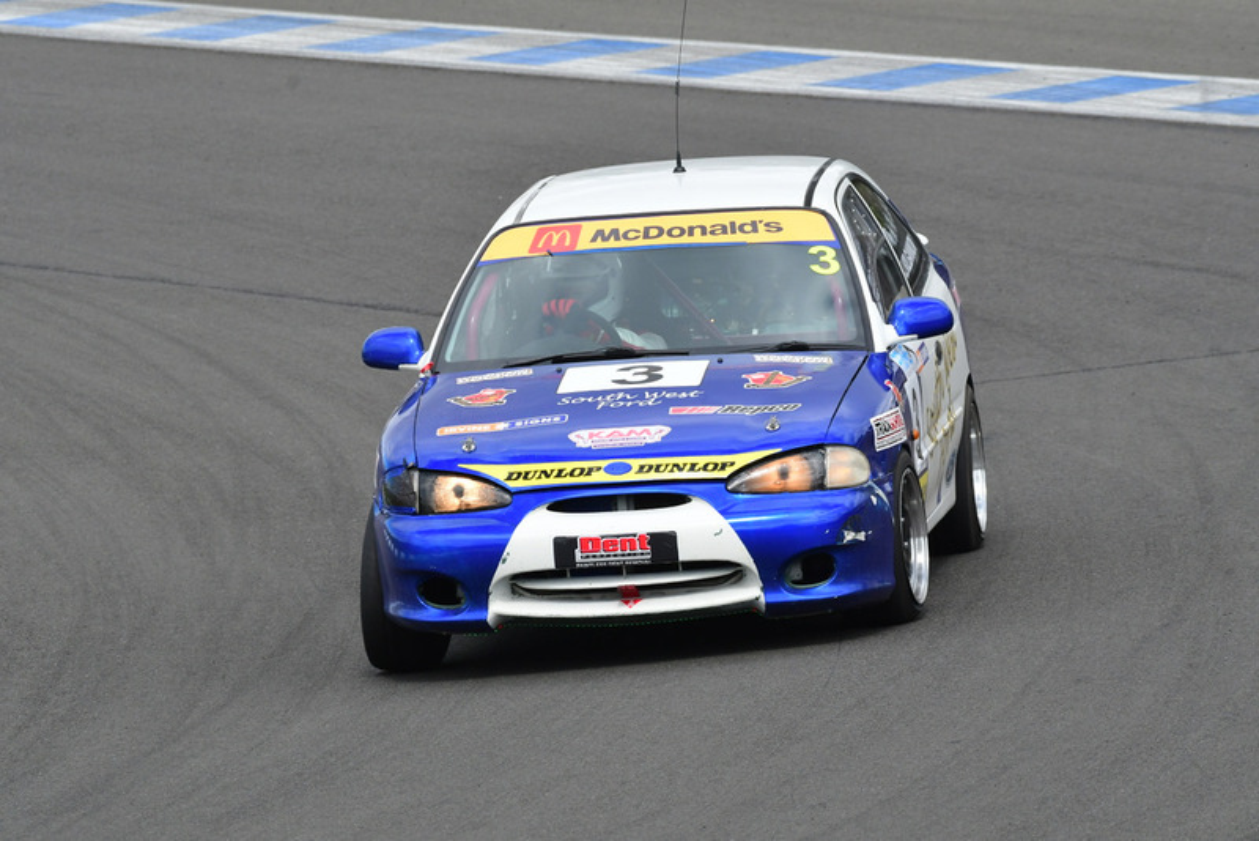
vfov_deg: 3.0
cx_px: 630
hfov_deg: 4.4
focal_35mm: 465
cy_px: 420
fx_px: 16267
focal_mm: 310
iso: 640
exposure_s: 1/640
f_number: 10
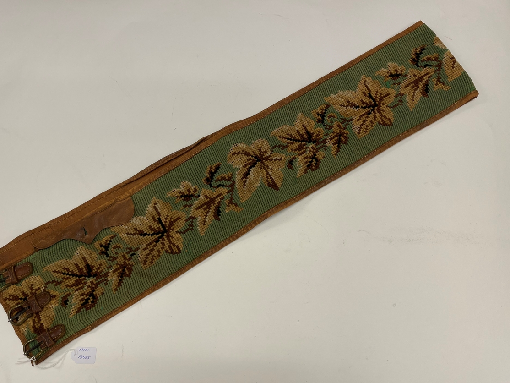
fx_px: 413
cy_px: 206
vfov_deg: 49.7
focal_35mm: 28
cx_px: 244
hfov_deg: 63.4
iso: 64
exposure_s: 1/100
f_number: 1.6
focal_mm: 4.2
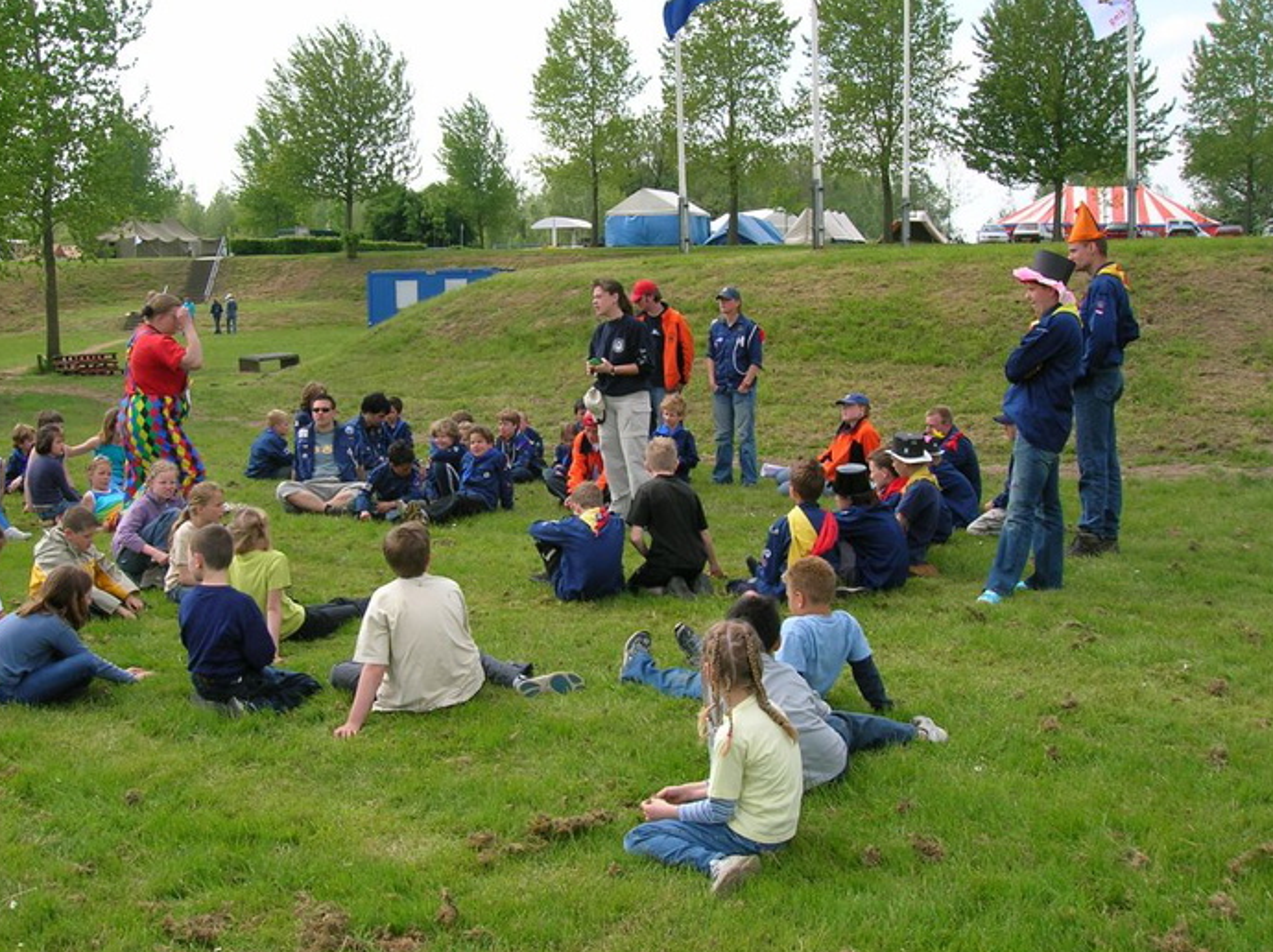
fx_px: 1433
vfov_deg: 36.7
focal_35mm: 39
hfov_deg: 47.8
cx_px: 561
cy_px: 443
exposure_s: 1/195
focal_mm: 5.7
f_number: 4.9
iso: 50
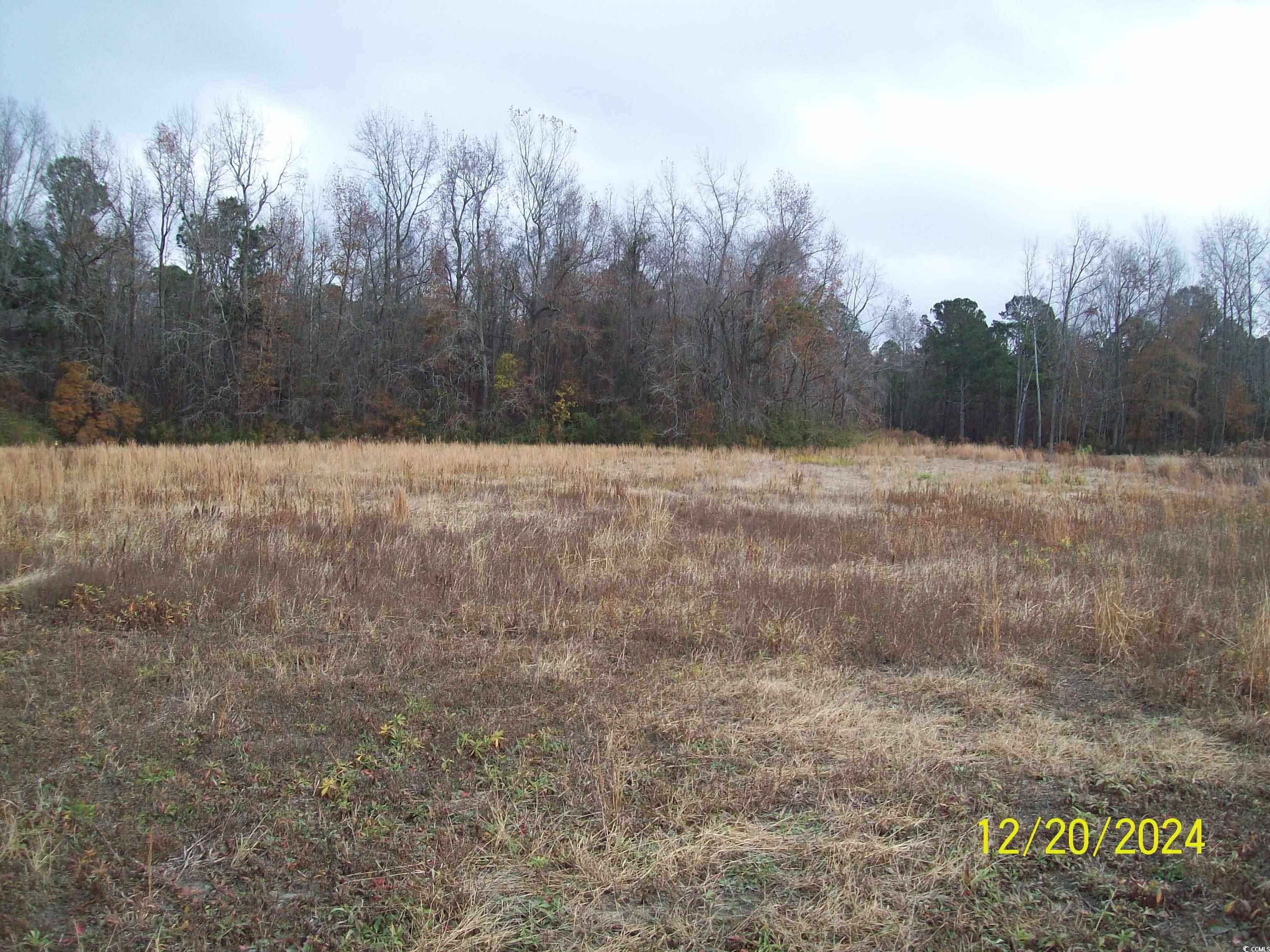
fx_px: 1321
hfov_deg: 51.4
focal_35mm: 36
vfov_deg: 39.7
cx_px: 635
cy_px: 476
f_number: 2.7
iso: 80
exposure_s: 1/596
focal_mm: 6
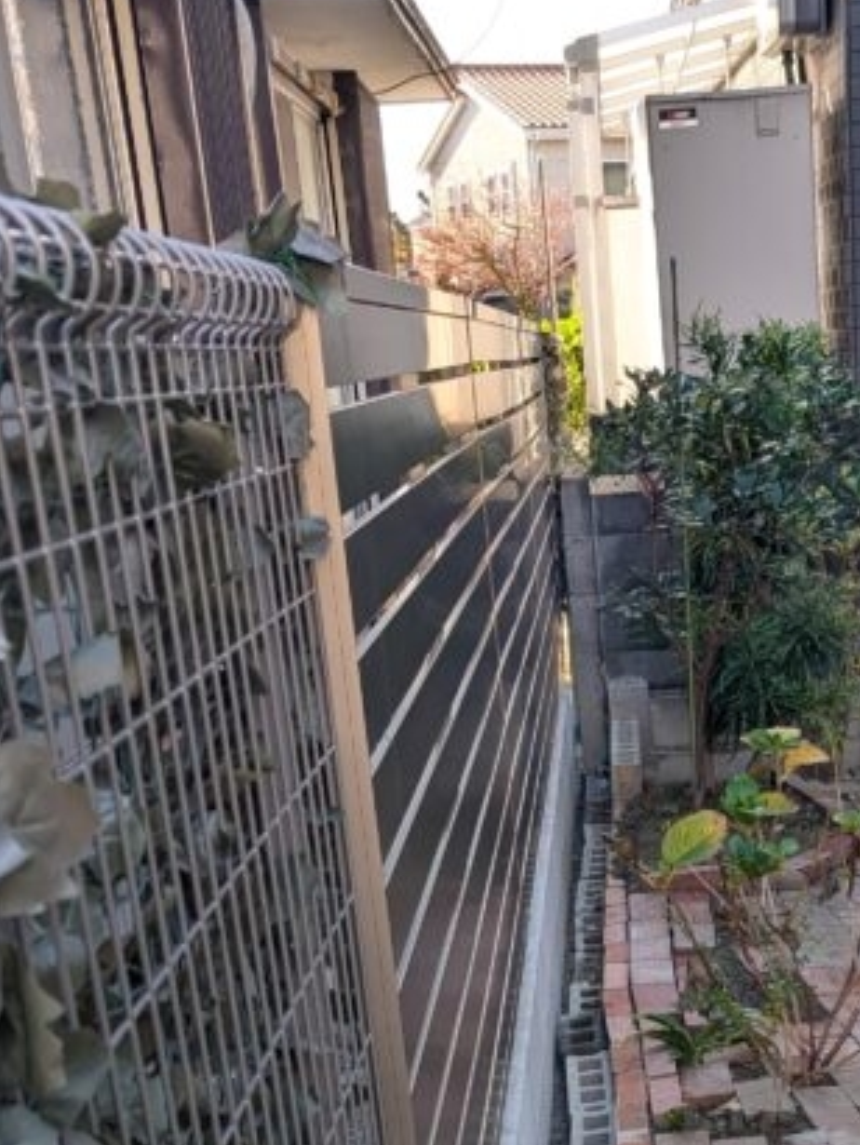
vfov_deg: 29.1
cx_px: 699
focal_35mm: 60
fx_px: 1985
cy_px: 1257
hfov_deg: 24.0
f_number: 1.68
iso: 21
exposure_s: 1/150
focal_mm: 6.9
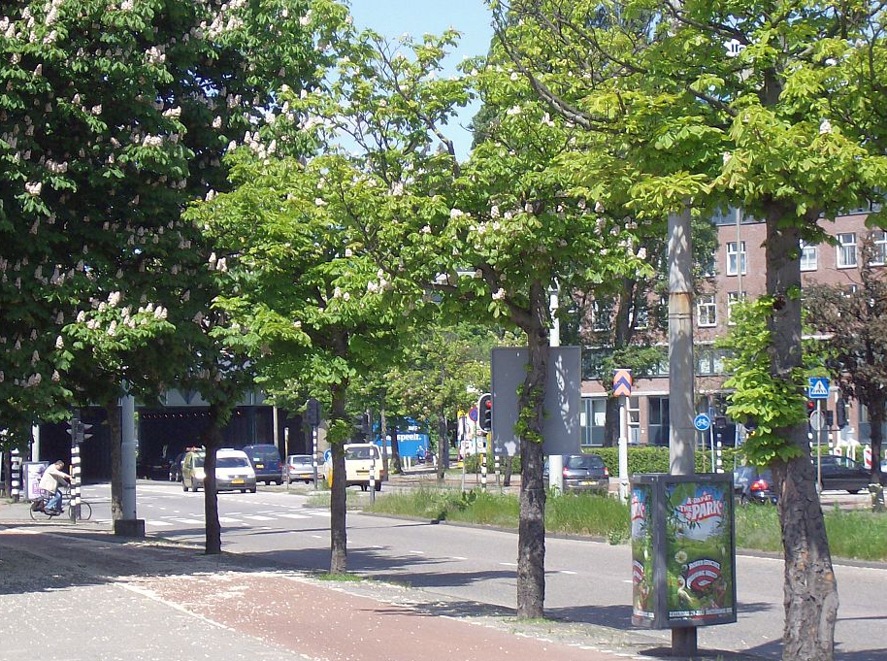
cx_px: 407
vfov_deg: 12.2
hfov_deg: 16.3
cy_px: 324
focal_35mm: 121
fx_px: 3093
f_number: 4.8
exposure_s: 1/445
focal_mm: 18
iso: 100
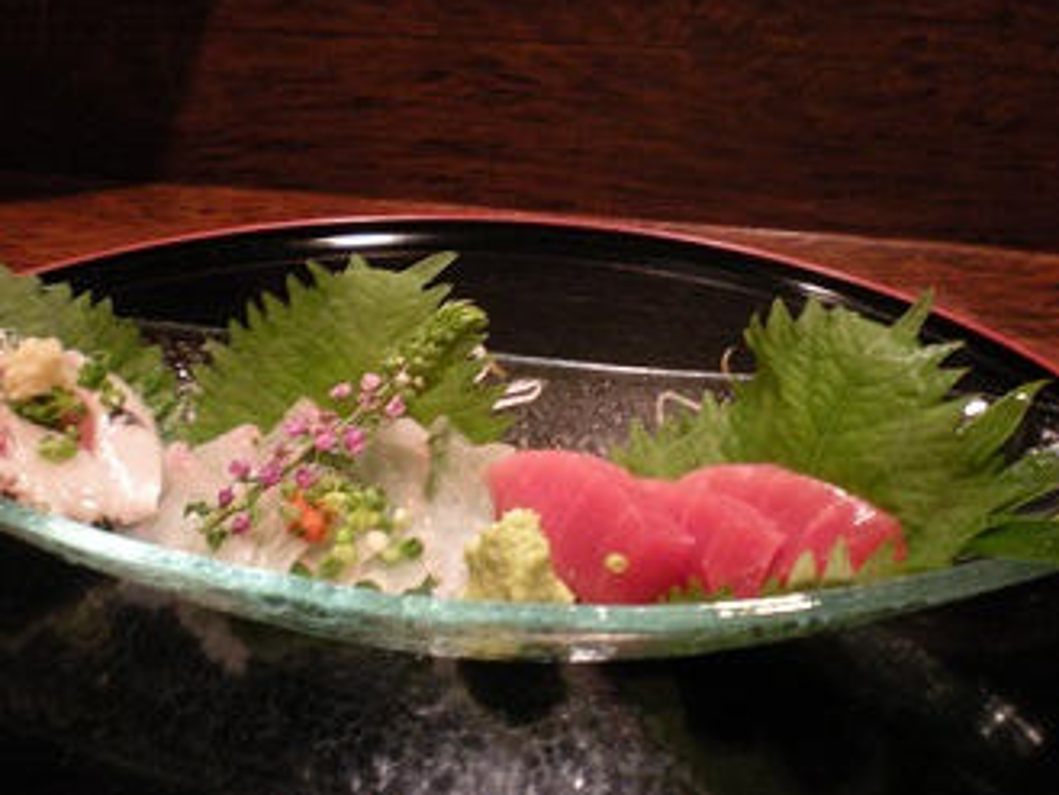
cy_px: 386
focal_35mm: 40
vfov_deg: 36.0
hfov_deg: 46.8
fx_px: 1224
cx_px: 505
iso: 400
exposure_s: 1/6.4
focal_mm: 6.3
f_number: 3.1
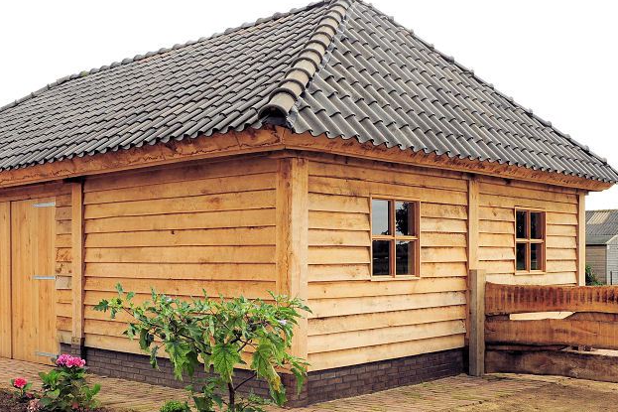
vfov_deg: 29.2
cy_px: 246
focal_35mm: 46
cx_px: 293
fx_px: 789
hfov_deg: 42.7
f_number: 7.1
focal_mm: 28
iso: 200
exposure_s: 1/200
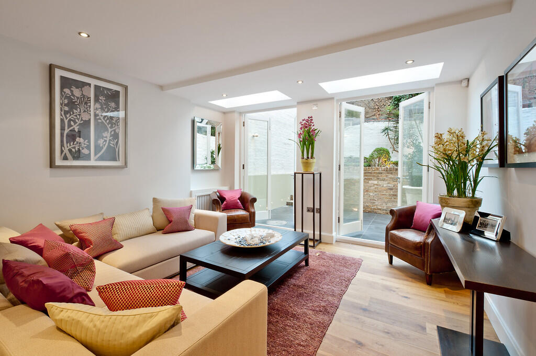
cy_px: 178
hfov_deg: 96.8
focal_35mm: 16
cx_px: 268
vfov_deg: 73.7
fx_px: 238
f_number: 13
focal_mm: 16
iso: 200
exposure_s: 1/1.25
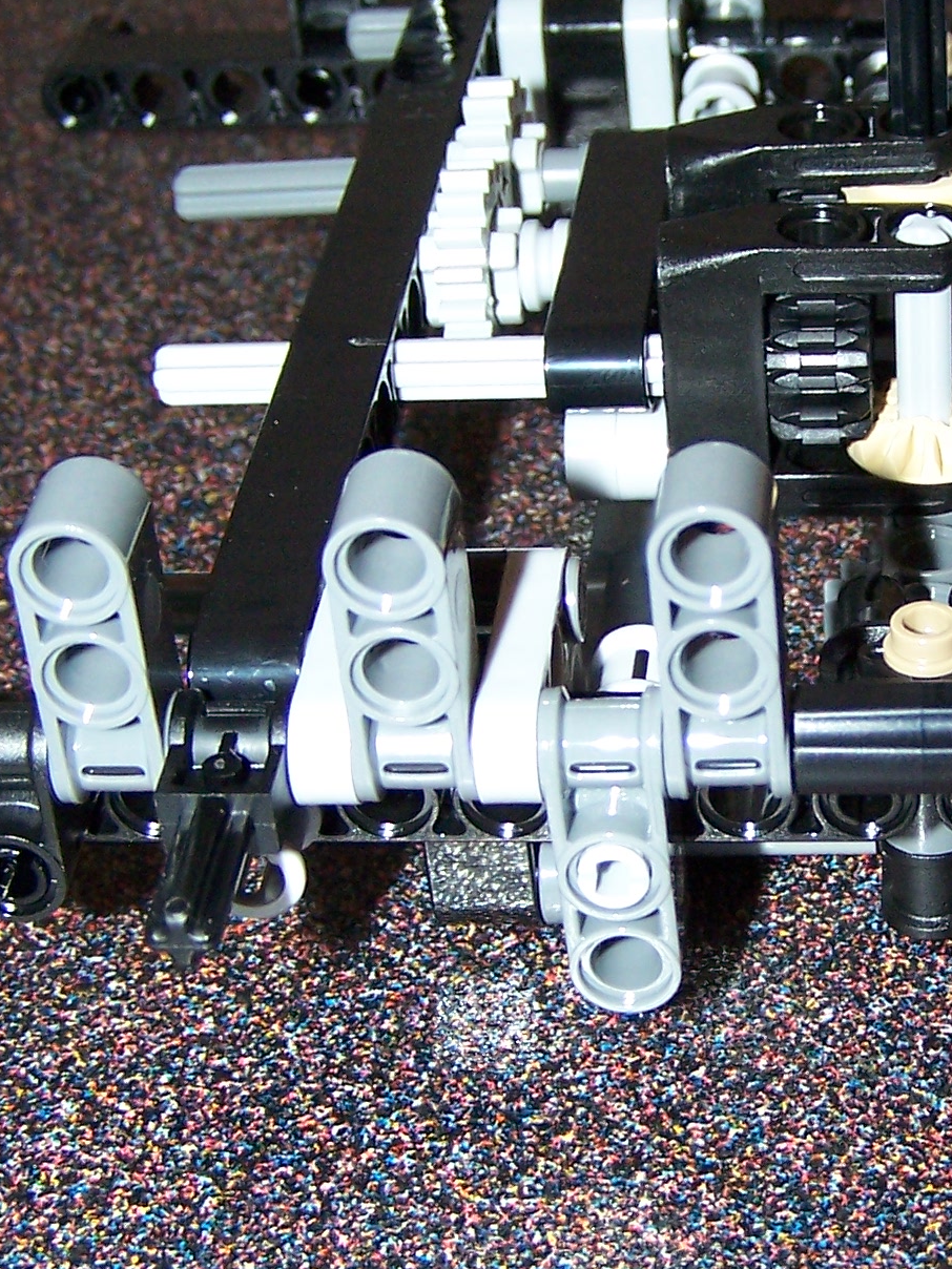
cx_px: 910
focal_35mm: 81
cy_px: 607
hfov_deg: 17.8
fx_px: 2970
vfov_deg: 24.1
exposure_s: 1/60
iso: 140
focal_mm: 6.3
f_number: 2.8
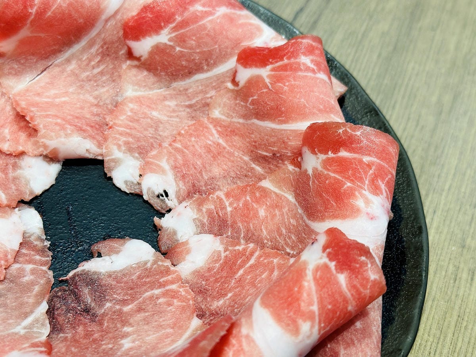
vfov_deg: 30.3
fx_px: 660
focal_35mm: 48
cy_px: 178
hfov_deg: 39.7
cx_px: 238
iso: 80
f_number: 1.78
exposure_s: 1/108
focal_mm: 6.86
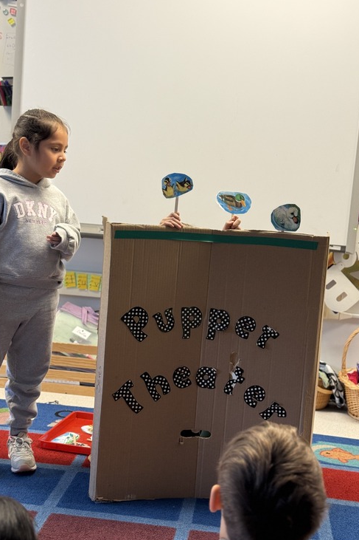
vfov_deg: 38.9
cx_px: 167
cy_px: 269
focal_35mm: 51
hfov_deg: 26.5
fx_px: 763
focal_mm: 6.76
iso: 80
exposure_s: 1/60
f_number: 1.78
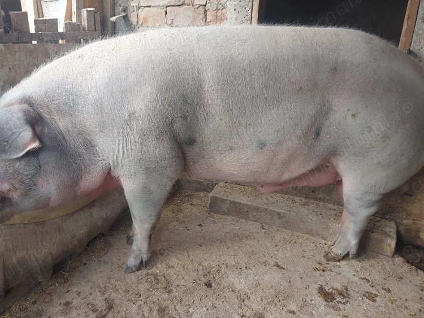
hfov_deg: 56.6
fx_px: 392
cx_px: 180
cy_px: 158
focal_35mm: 32
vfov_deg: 44.2
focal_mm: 5.23
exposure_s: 1/100
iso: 50
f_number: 1.8
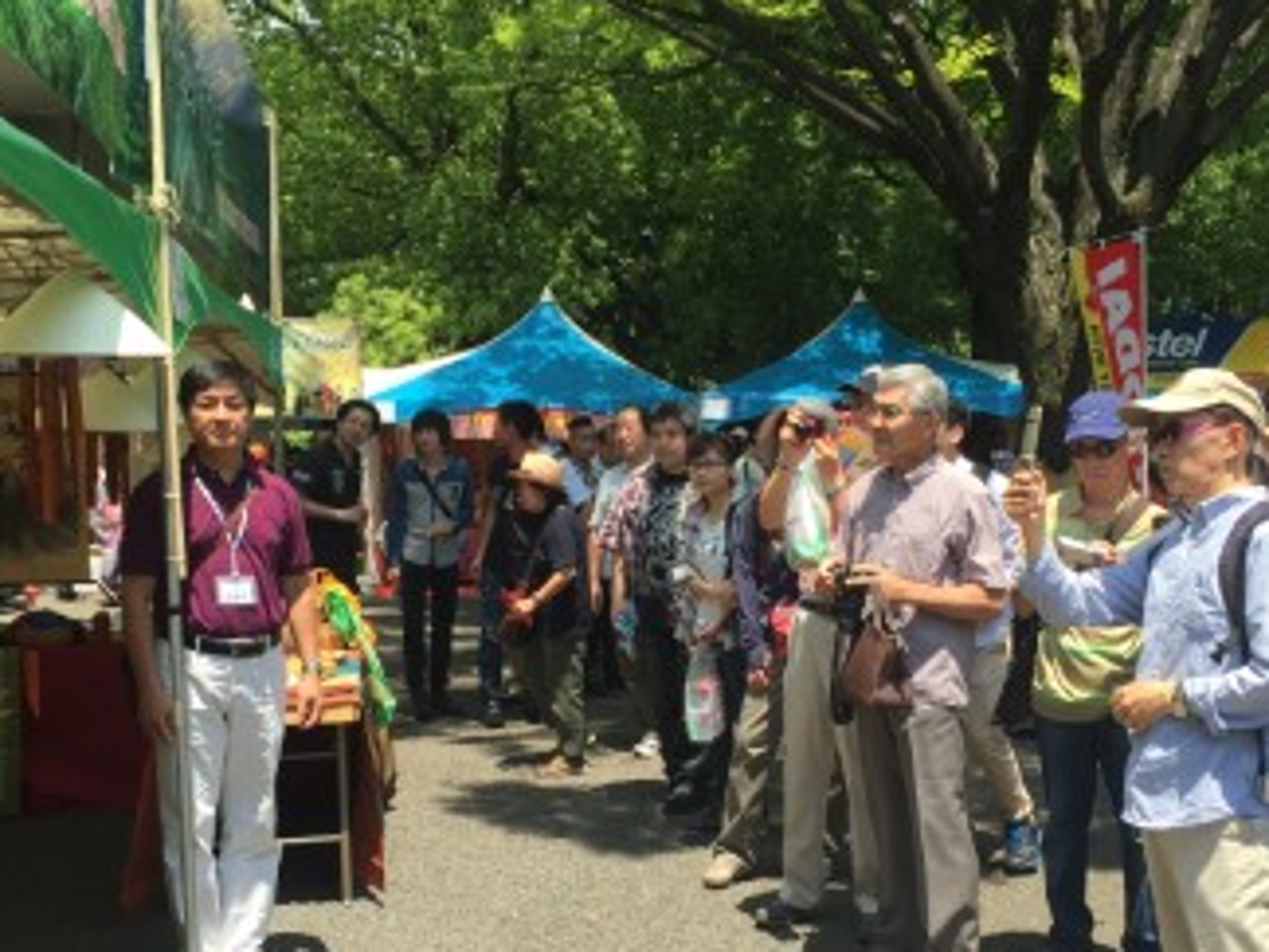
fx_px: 1613
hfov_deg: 42.9
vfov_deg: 32.8
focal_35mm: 44
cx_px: 625
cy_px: 580
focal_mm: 4.15
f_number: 2.2
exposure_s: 1/964
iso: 32
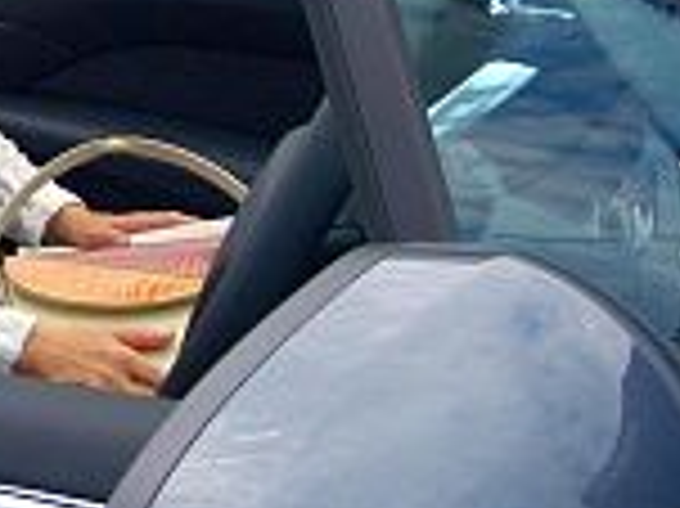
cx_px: -68
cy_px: -40
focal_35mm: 93
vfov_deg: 15.5
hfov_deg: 20.2
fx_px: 1825
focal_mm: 5.8
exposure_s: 1/640
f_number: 2.6
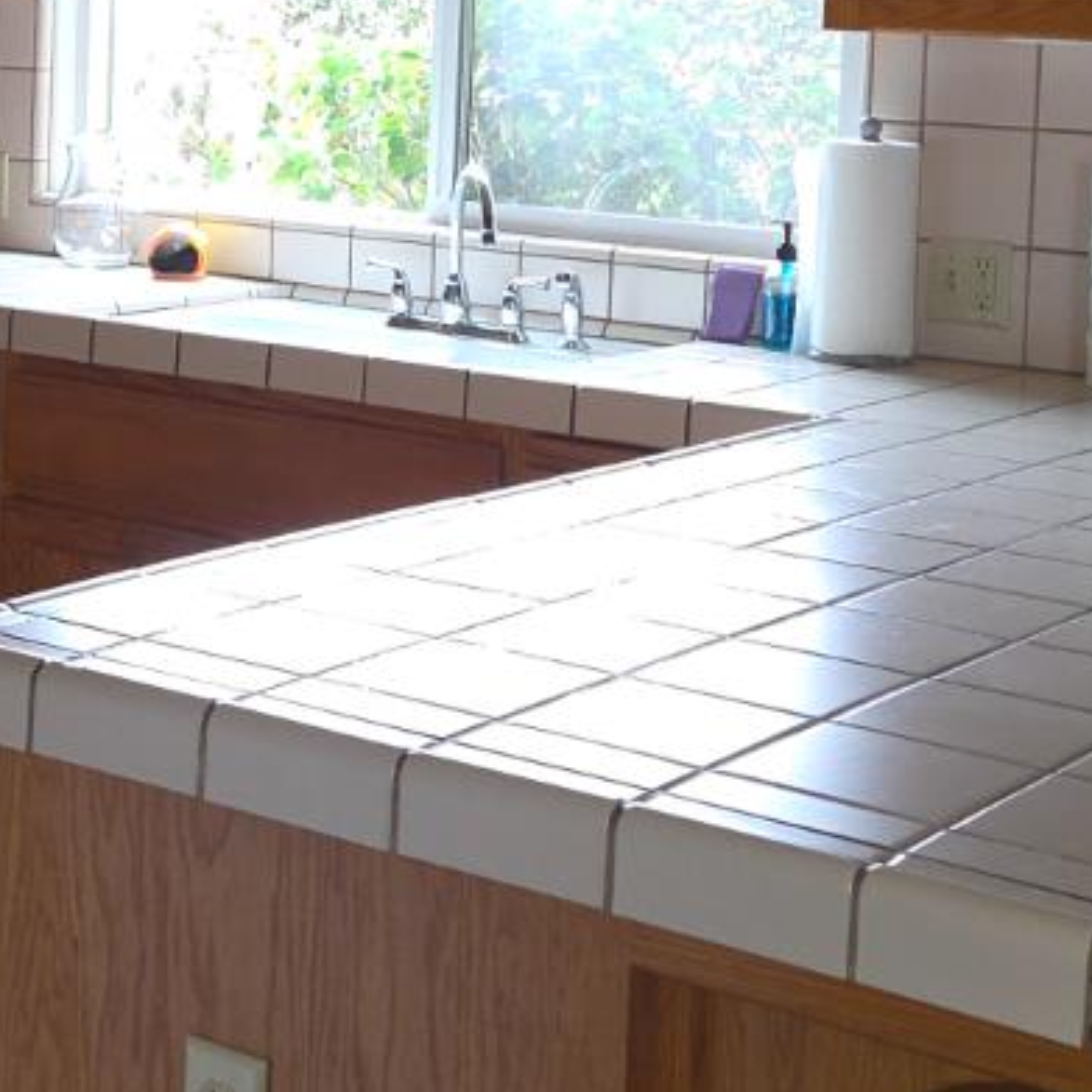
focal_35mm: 78
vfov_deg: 21.8
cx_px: 251
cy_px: 147
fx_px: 2784
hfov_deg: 22.0
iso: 100
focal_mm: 5.4
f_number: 1.8
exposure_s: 1/30
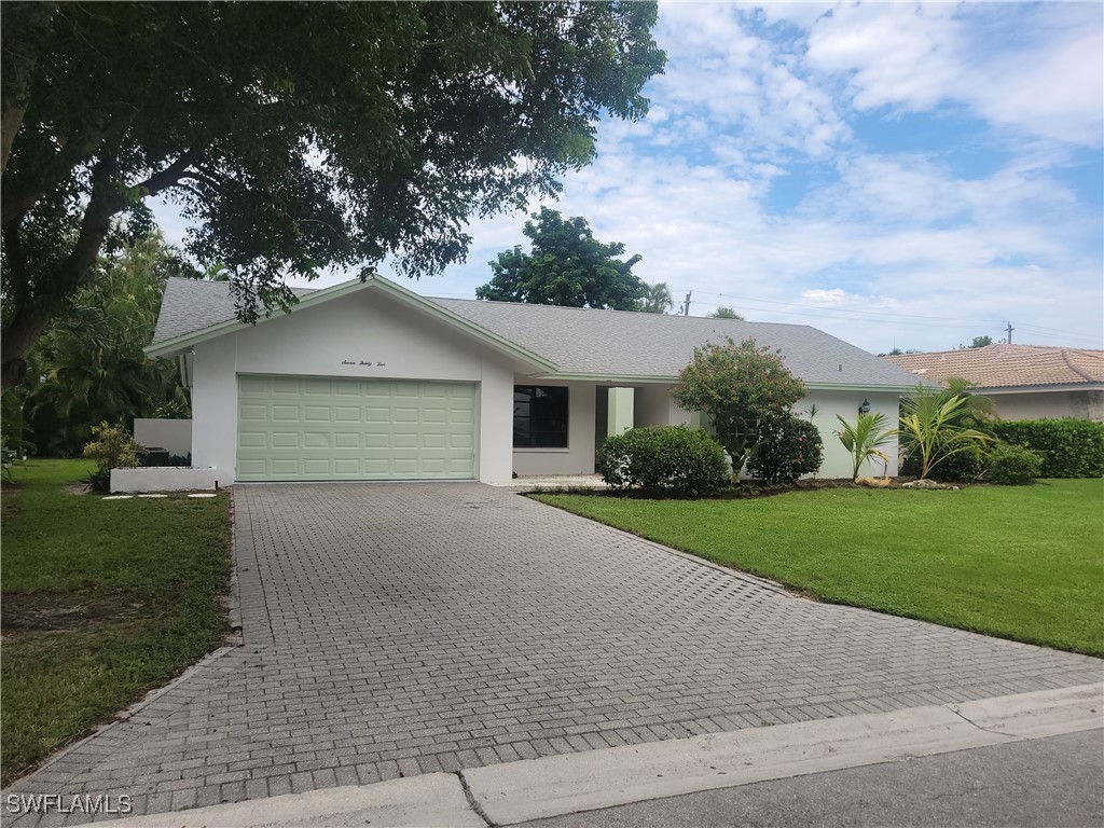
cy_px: 414
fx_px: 829
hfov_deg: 67.3
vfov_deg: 53.1
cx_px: 552
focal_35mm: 26
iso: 40
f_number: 1.8
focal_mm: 5.4
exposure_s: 1/1899
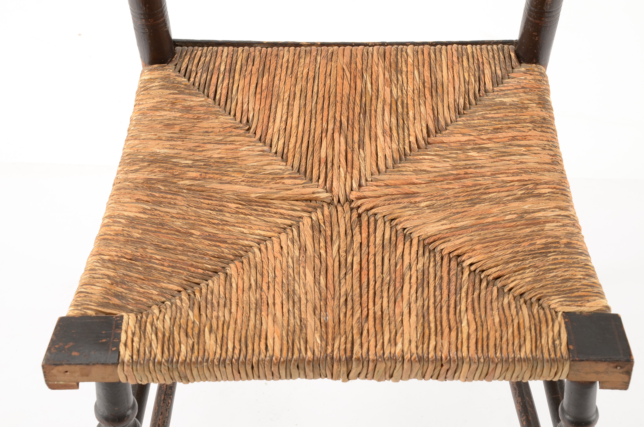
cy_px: 214
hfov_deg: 27.0
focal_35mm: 75
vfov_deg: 18.1
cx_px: 322
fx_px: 1339
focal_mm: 50
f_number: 9
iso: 200
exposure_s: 1/125
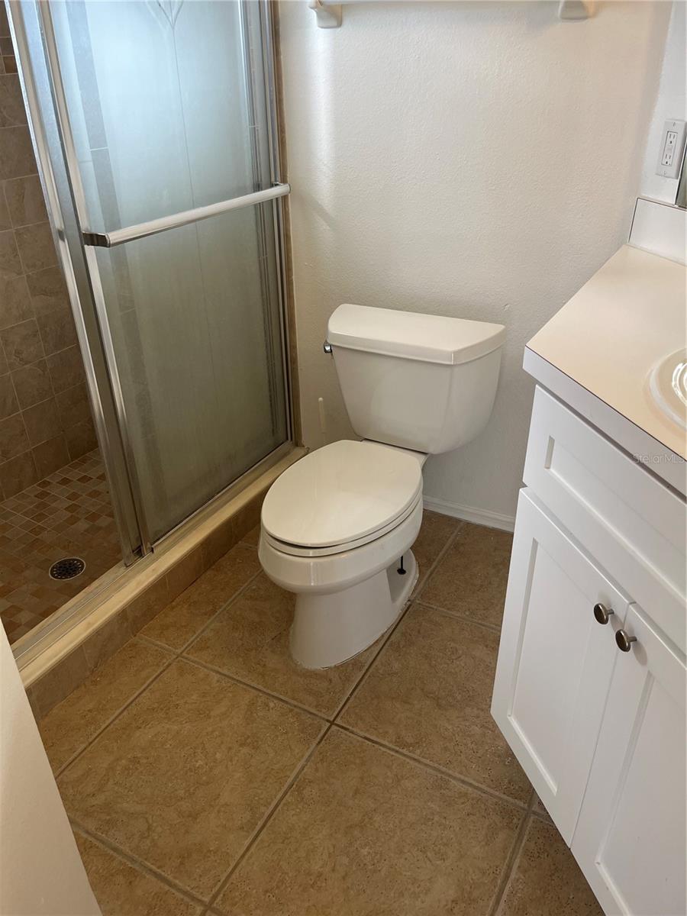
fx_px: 688
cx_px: 344
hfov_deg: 53.1
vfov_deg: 67.3
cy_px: 458
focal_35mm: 26
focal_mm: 5.1
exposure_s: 1/120
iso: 64
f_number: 1.6
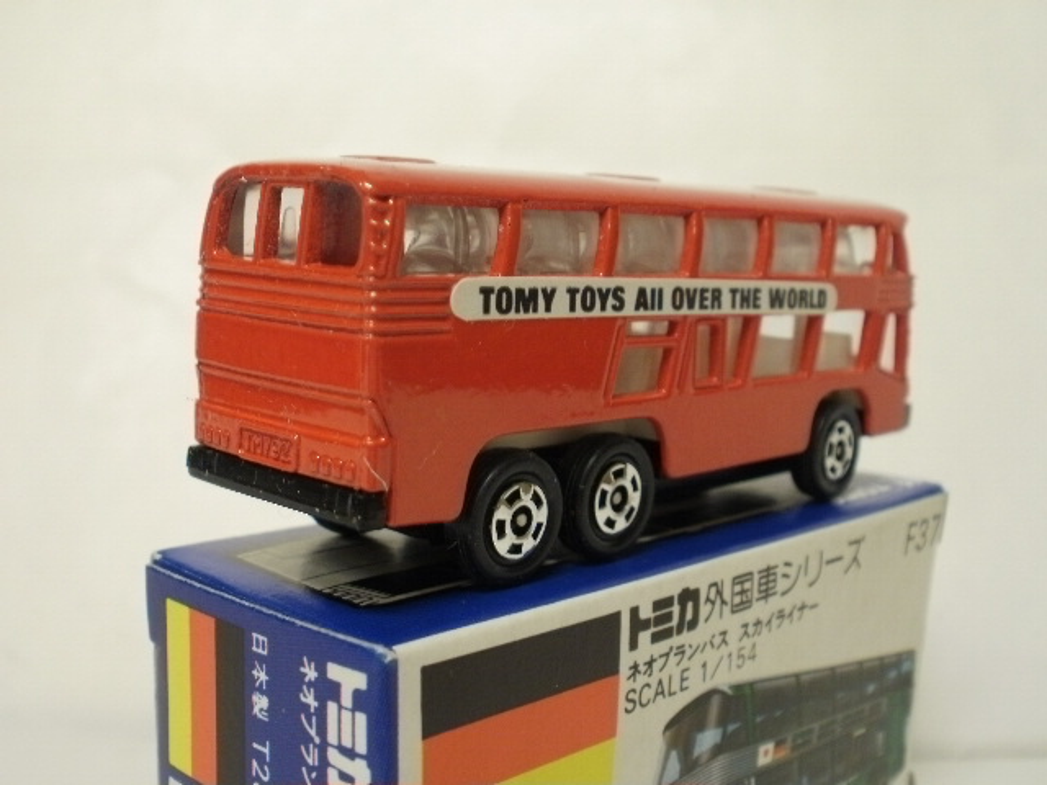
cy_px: 392
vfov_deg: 32.9
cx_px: 524
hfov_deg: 42.9
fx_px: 1331
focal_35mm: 44
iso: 125
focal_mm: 7.7
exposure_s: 1/10
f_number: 4
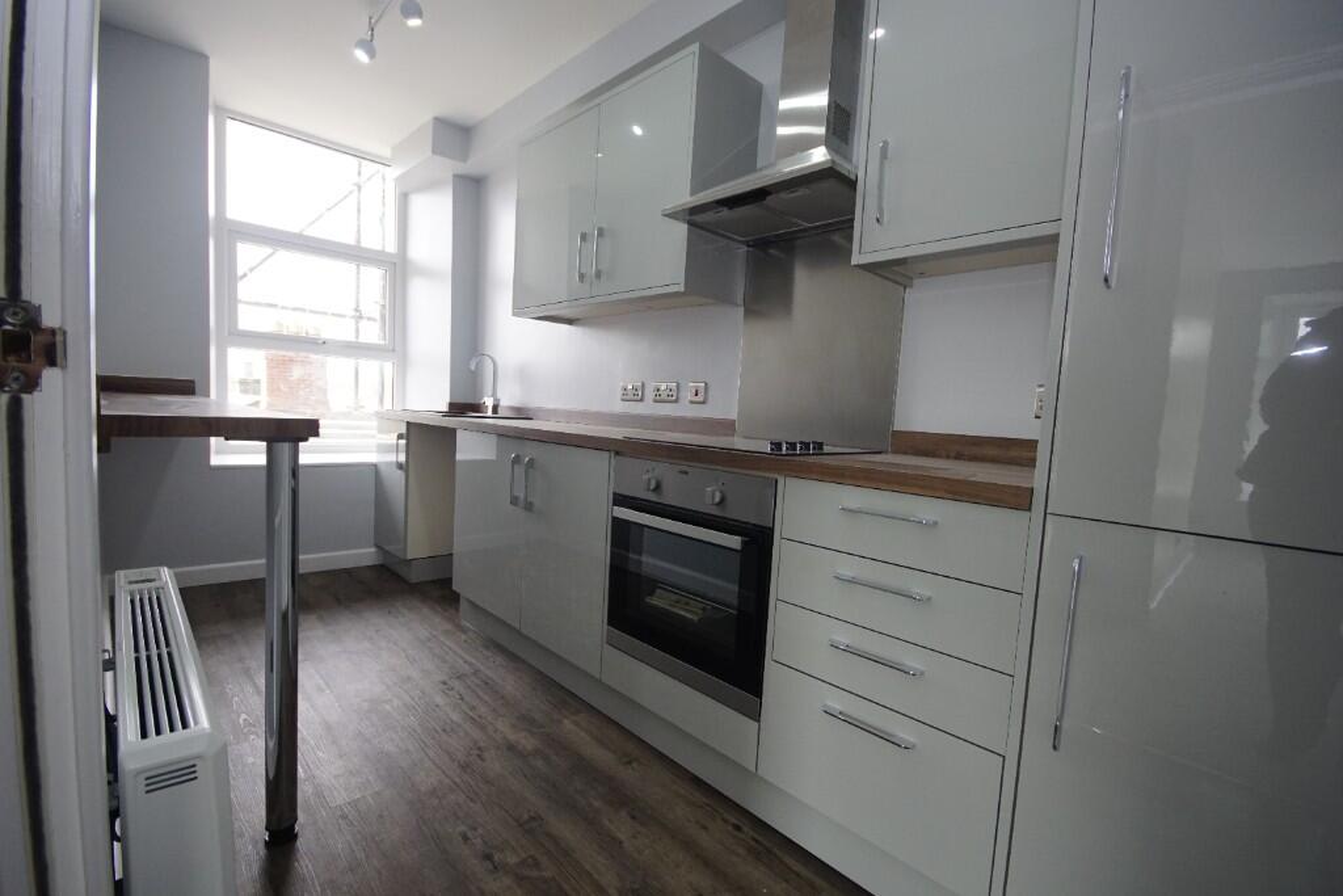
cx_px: 672
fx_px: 560
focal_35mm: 15
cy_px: 448
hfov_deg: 100.4
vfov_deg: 77.3
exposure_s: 1/125
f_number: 6.3
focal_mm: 10
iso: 800
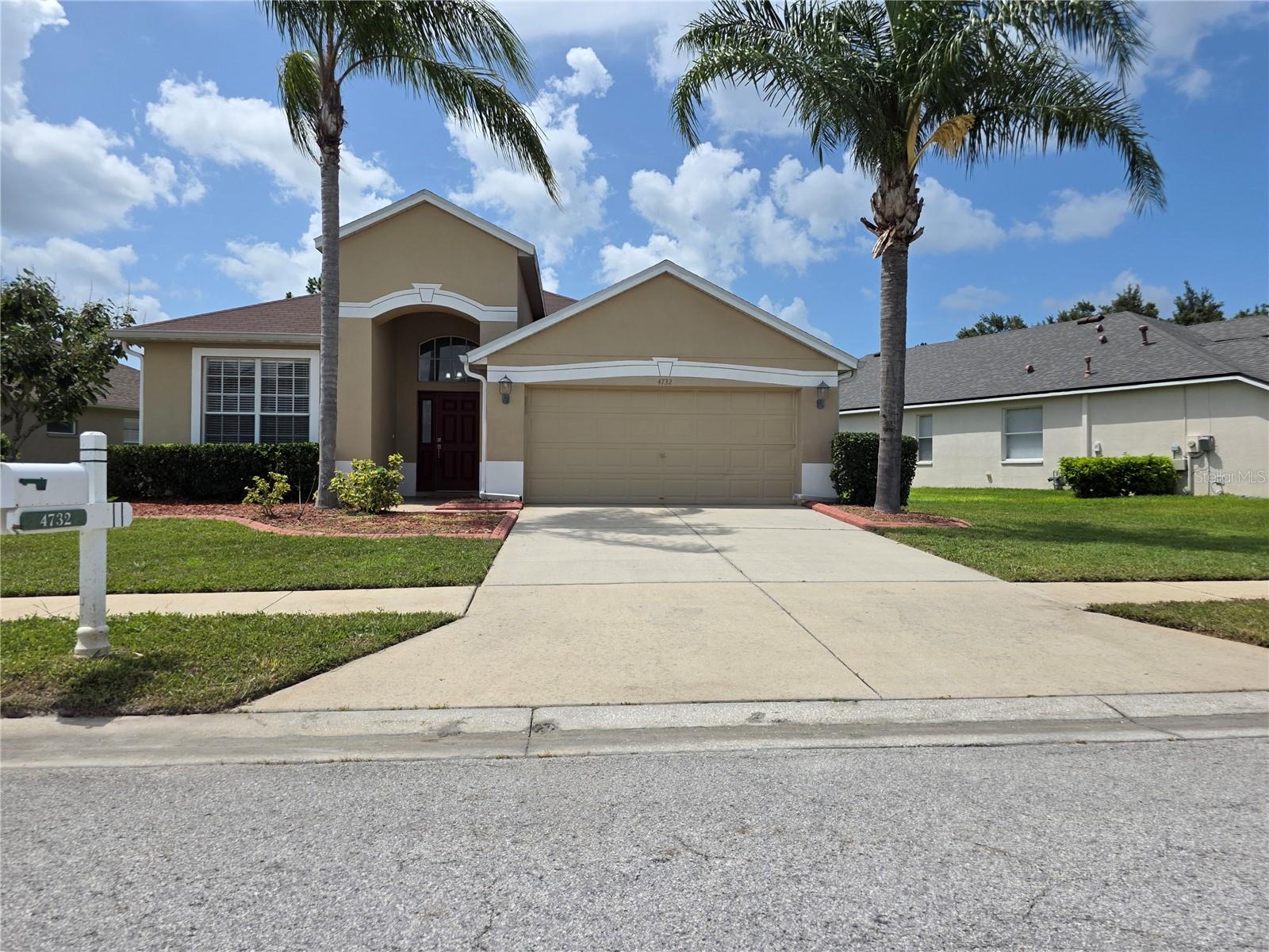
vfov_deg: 58.9
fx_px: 843
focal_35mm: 23
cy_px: 476
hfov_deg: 73.9
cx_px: 634
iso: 80
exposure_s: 1/7944
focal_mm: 6.3
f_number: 1.7
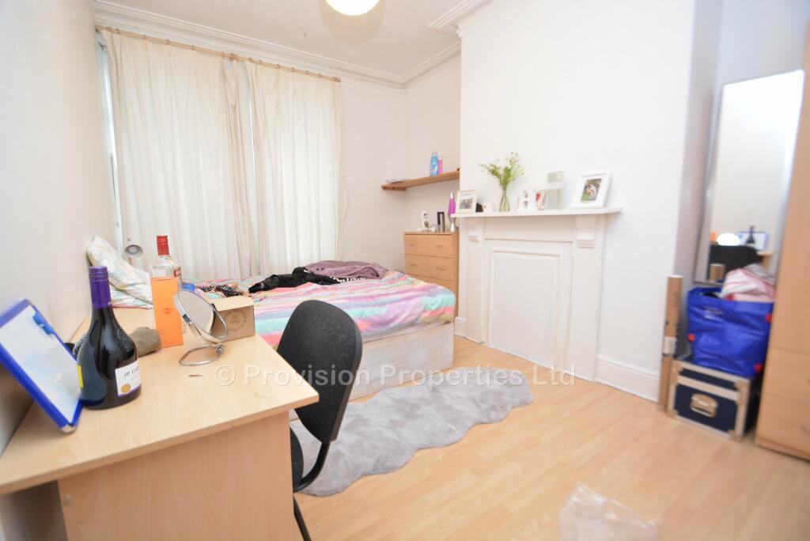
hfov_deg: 100.4
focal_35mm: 15
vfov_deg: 77.4
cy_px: 270
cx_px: 405
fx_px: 338
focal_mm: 10
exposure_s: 1/30
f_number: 3.5
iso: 800
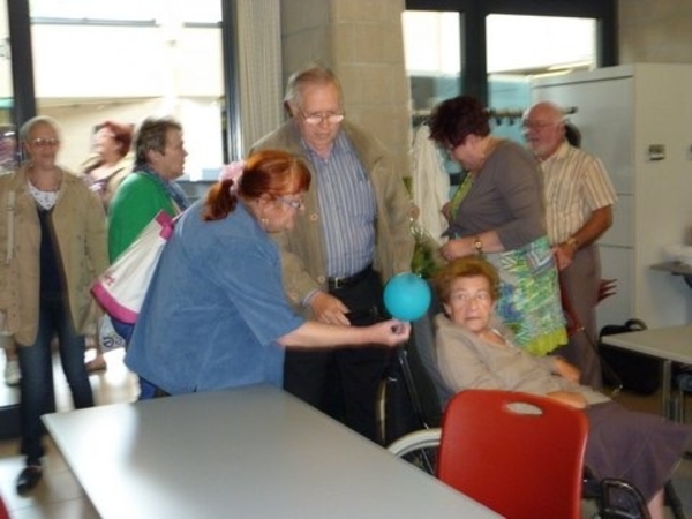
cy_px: 260
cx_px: 346
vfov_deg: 30.3
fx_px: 960
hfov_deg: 39.7
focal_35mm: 48
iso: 500
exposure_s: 1/30
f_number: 3.8
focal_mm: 7.9
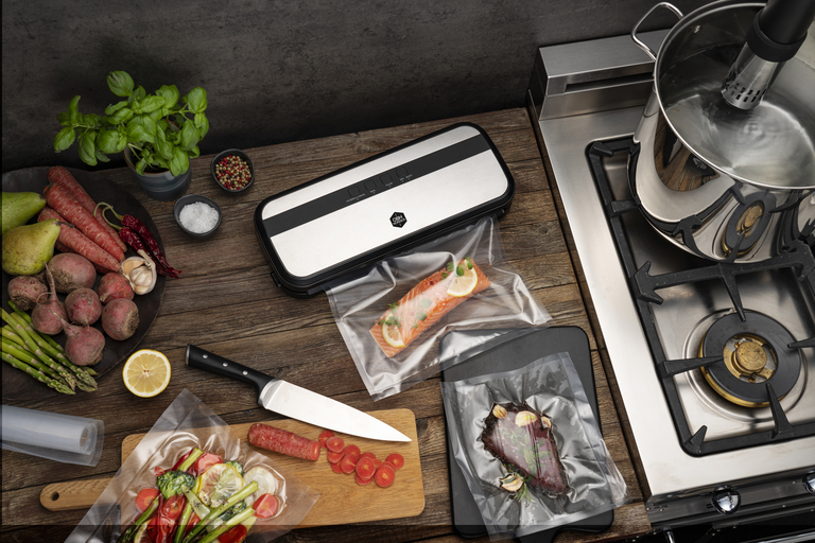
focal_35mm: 45
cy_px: 272
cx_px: 408
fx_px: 1019
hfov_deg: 43.6
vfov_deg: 29.9
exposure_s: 1/160
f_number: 7.1
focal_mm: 45
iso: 50
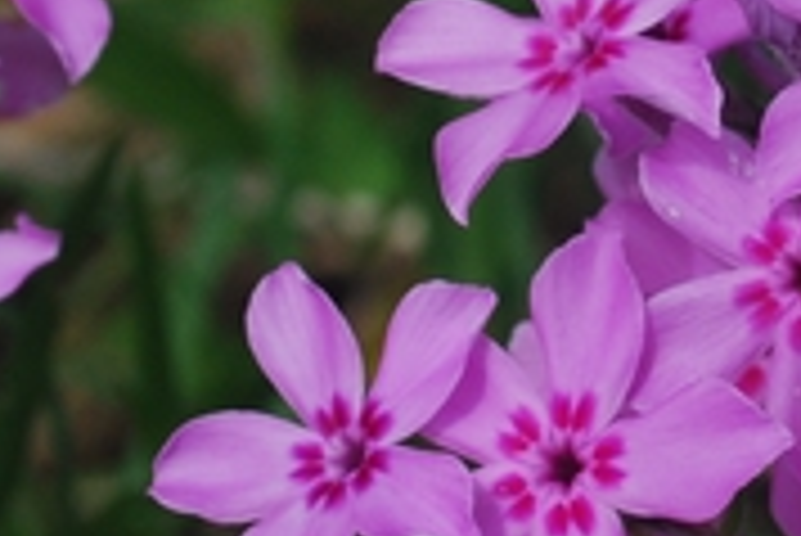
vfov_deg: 4.5
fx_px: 6722
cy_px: -408
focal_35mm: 302
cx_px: 1008
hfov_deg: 6.8
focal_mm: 35
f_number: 8
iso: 200
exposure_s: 1/125
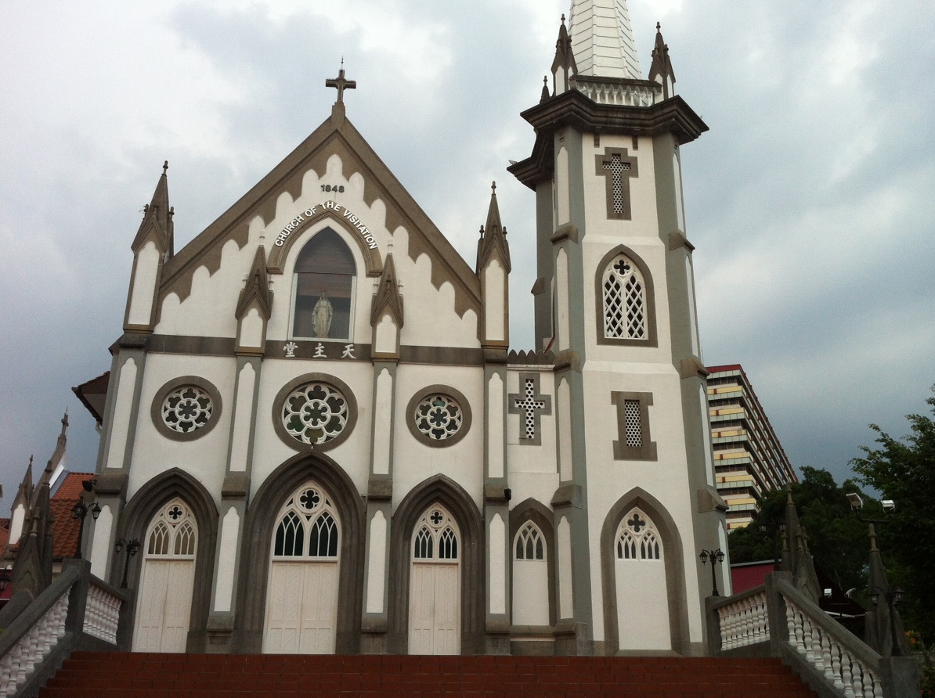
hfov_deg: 49.0
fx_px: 1025
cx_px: 475
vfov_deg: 37.6
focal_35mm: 38
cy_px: 343
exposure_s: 1/308
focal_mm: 3.85
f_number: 2.8
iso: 80
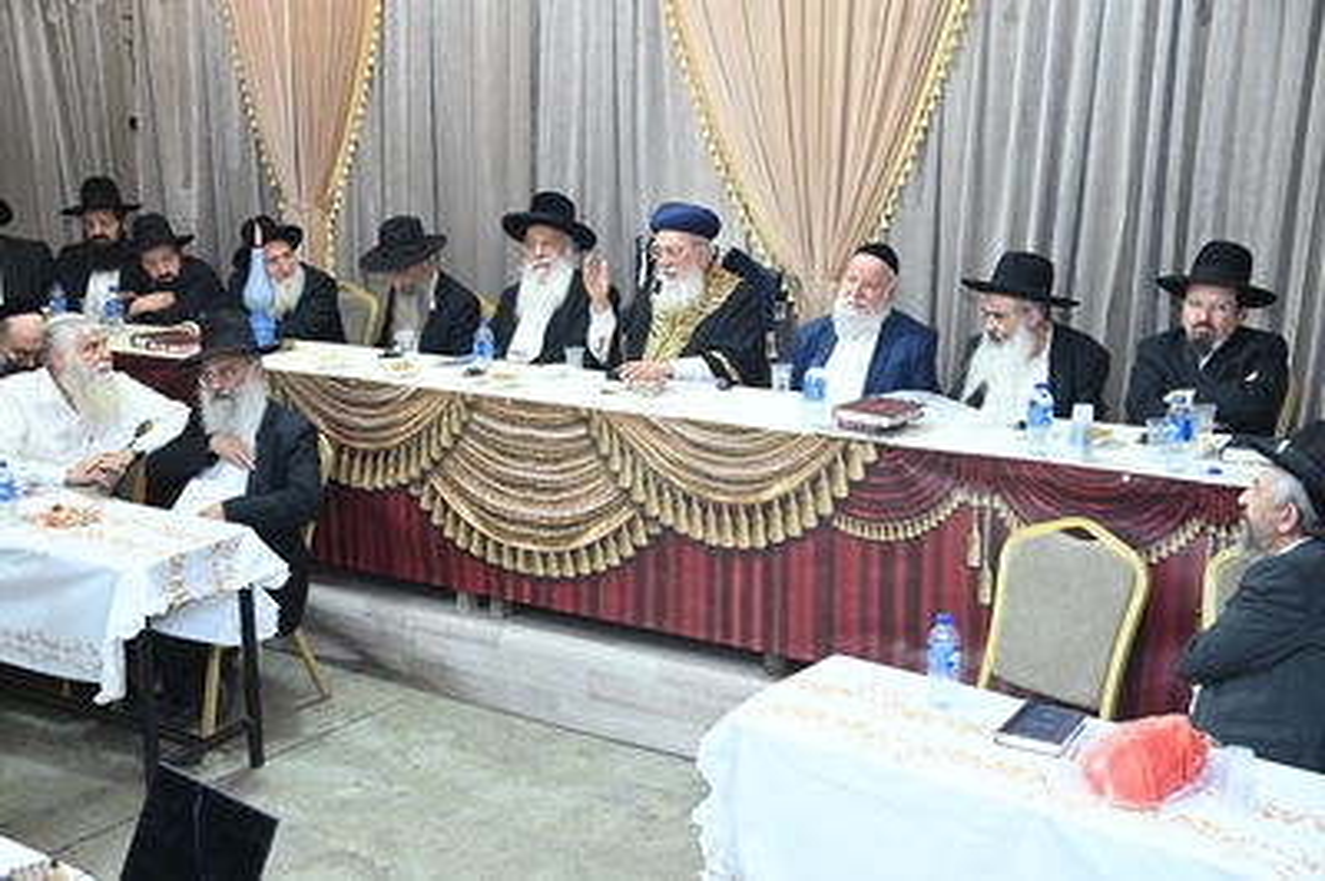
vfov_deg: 33.3
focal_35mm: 40
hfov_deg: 48.5
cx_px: 662
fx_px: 1471
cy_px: 440
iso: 1600
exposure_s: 1/200
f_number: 5
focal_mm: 40
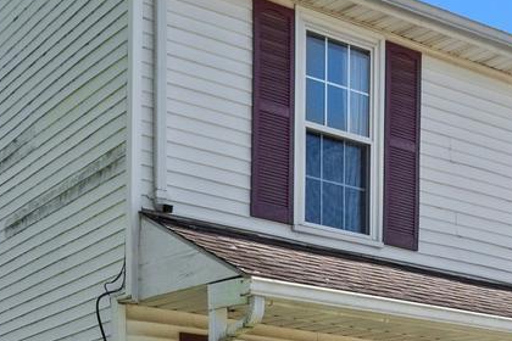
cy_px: 530
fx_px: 1109
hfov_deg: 26.0
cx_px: 274
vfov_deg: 15.9
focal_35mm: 78
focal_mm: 16
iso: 640
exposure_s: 1/2000
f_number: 8
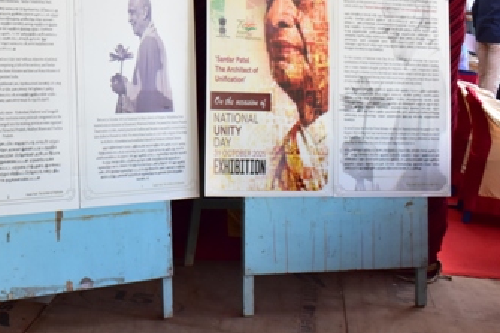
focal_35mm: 66
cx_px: 31
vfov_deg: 20.3
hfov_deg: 29.1
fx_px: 916
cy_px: 50
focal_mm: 23
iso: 1250
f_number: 13
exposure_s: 1/100
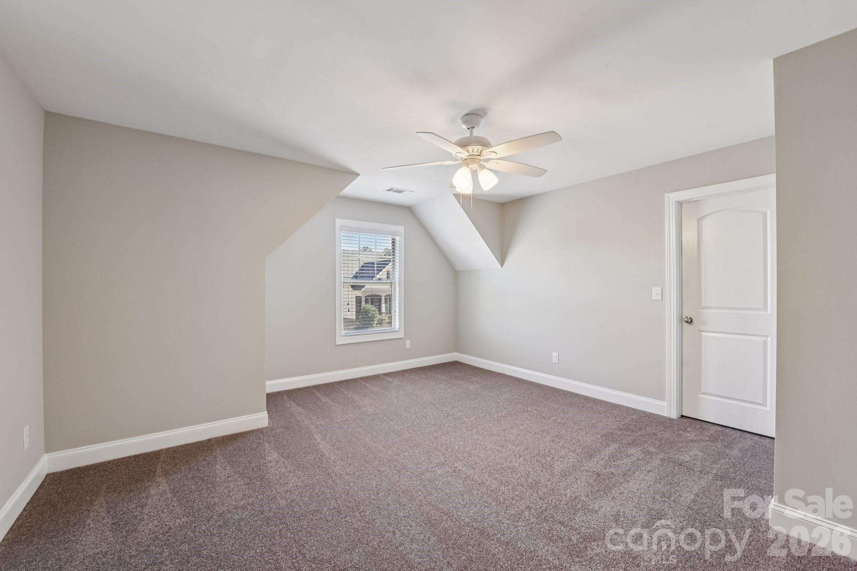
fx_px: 333
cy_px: 286
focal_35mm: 14
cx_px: 428
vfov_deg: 81.2
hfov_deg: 104.3
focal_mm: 14
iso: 200
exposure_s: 1/8
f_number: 8
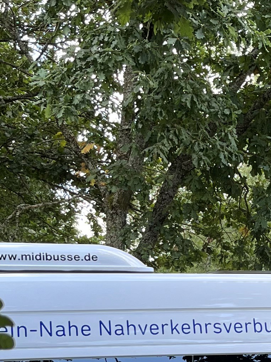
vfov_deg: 18.7
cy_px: 340
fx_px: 1076
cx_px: 344
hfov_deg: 13.9
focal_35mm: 103
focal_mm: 5.1
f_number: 1.6
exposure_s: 1/134
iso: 32
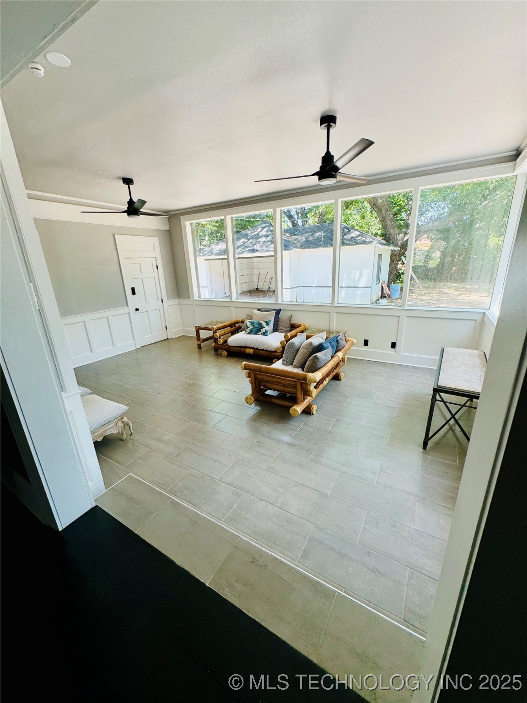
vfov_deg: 102.1
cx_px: 264
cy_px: 352
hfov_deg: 85.7
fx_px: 284
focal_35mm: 14
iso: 40
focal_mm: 2.22
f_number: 2.2
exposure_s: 1/122
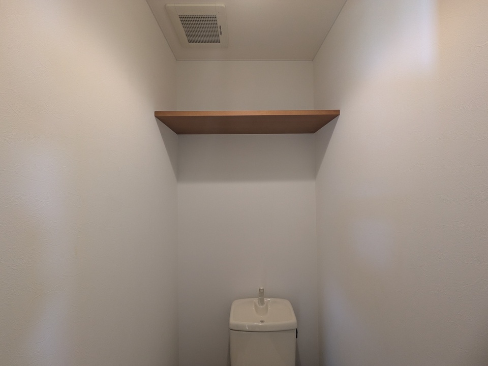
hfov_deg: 102.1
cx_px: 244
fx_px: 197
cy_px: 183
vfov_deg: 85.7
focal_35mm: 14
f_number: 2.2
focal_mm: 1.83
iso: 78
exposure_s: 1/24
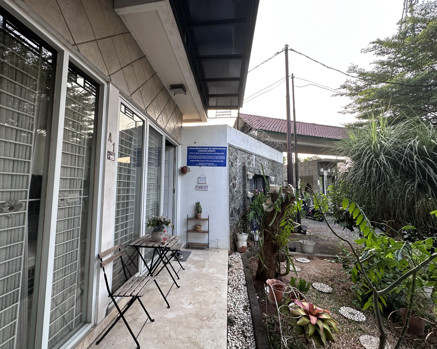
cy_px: 171
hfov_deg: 96.6
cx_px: 201
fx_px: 194
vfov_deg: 84.0
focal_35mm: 15
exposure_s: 1/99
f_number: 2.2
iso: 64
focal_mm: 2.22
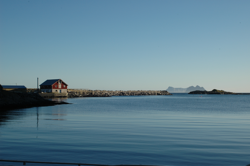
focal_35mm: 52
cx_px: 125
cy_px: 83
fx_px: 364
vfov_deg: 25.7
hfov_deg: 37.9
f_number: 16
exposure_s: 1/125
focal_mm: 35
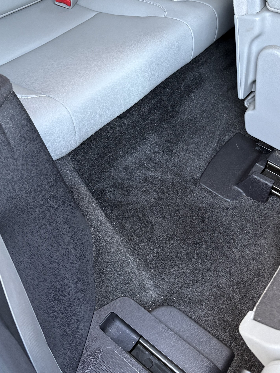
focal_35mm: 39
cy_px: 139
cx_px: 157
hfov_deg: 36.8
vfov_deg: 47.4
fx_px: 421
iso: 320
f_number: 1.6
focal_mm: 5.96
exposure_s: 1/60
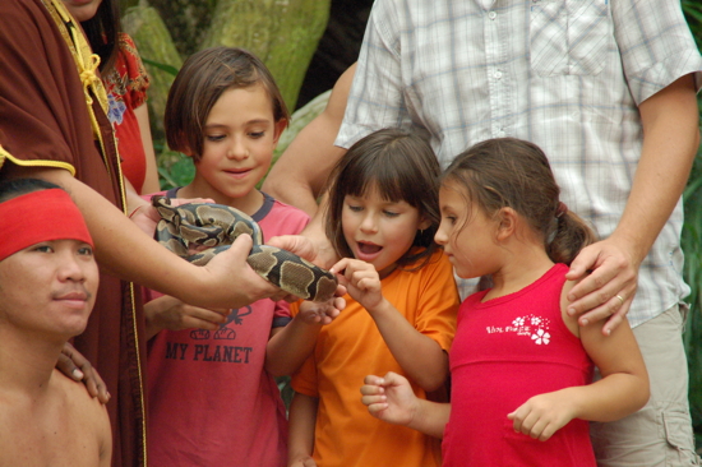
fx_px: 7308
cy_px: 234
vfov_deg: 3.7
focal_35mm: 375
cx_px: 351
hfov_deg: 5.5
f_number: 6.3
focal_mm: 250
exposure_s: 1/250
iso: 1600
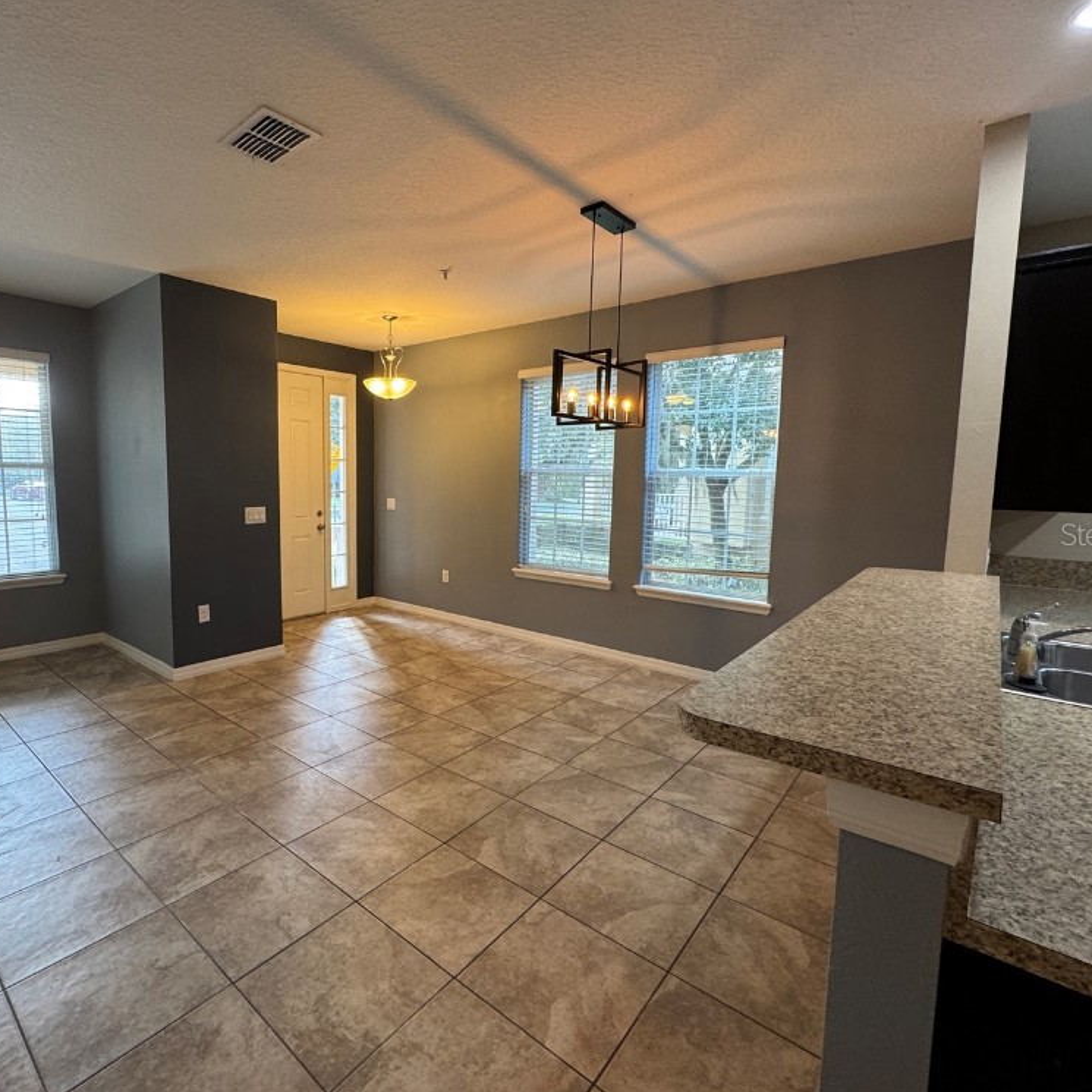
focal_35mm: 17
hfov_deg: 83.2
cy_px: 534
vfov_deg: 84.0
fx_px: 607
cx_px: 449
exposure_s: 1/60
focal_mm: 2.22
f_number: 2.2
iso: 160
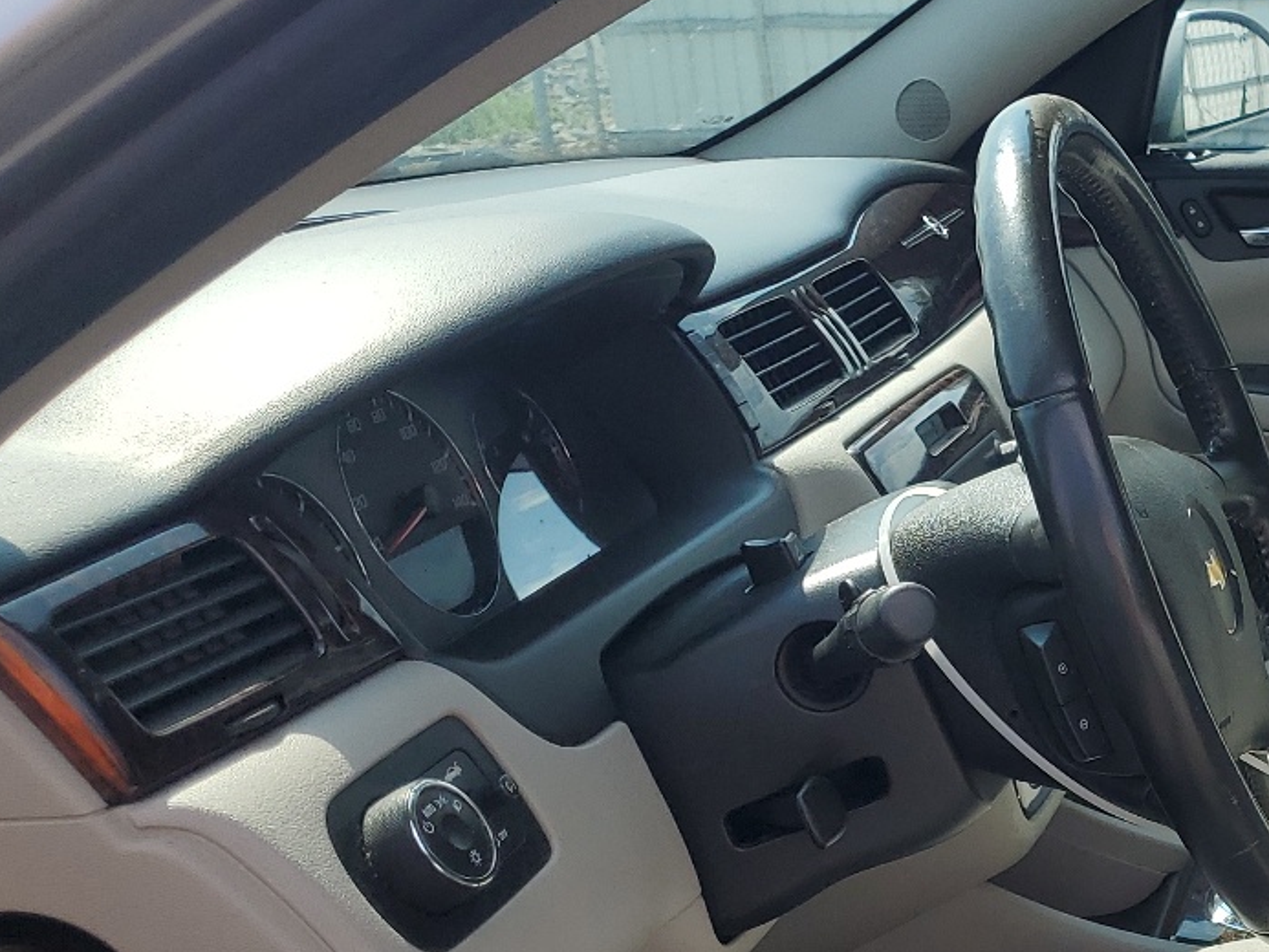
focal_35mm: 60
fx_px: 2200
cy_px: 747
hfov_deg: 28.7
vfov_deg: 24.1
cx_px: 1448
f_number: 1.5
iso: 50
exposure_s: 1/2000
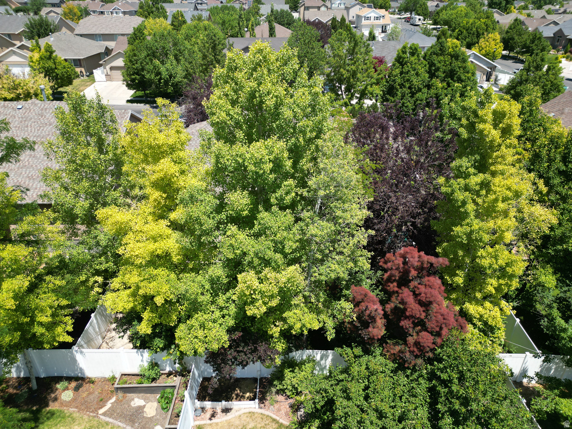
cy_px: 214
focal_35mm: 24
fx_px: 397
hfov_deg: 71.6
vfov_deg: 56.8
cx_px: 286
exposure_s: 1/2000
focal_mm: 6.72
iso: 110
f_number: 1.7
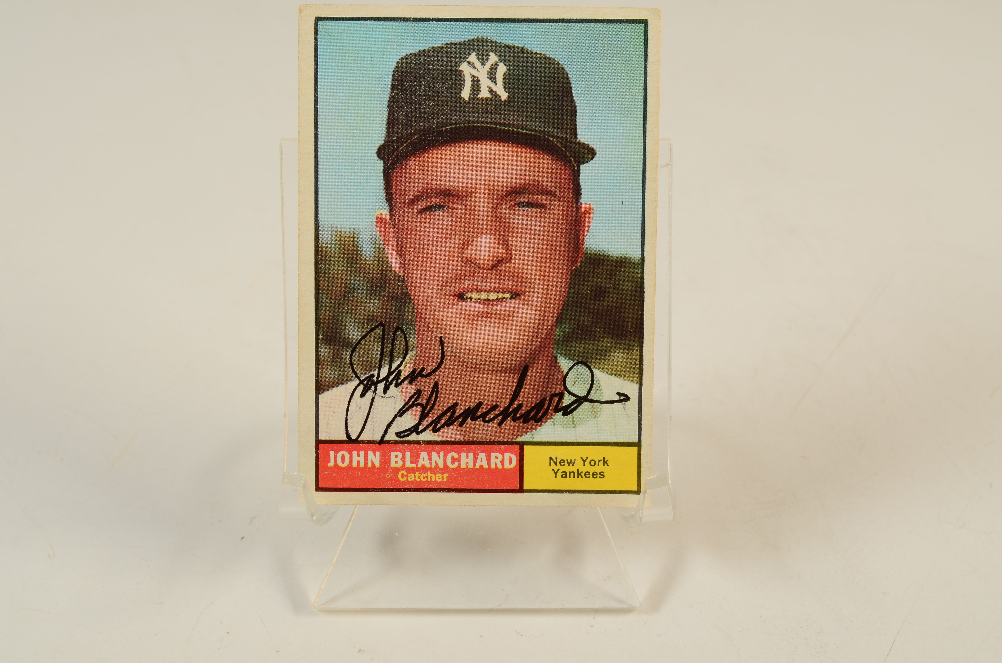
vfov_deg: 22.5
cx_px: 501
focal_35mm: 60
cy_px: 332
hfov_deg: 33.5
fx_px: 1667
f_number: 13
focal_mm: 40
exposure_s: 1/160
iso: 200
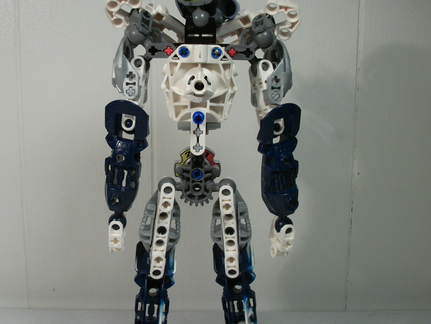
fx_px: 598
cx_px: 167
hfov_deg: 39.4
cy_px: 165
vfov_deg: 30.3
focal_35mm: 48
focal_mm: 5.7
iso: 80
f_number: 2.9
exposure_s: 1/80
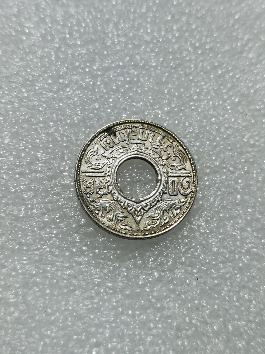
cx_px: 132
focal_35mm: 64
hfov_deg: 22.9
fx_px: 653
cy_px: 177
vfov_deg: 30.3
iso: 50
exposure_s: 1/105
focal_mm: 6.67
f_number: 1.9
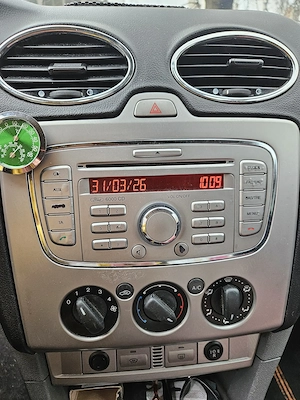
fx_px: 266
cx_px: 150
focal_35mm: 23
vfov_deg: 73.9
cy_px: 200
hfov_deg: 58.9
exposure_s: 1/100
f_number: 1.8
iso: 100
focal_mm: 5.4
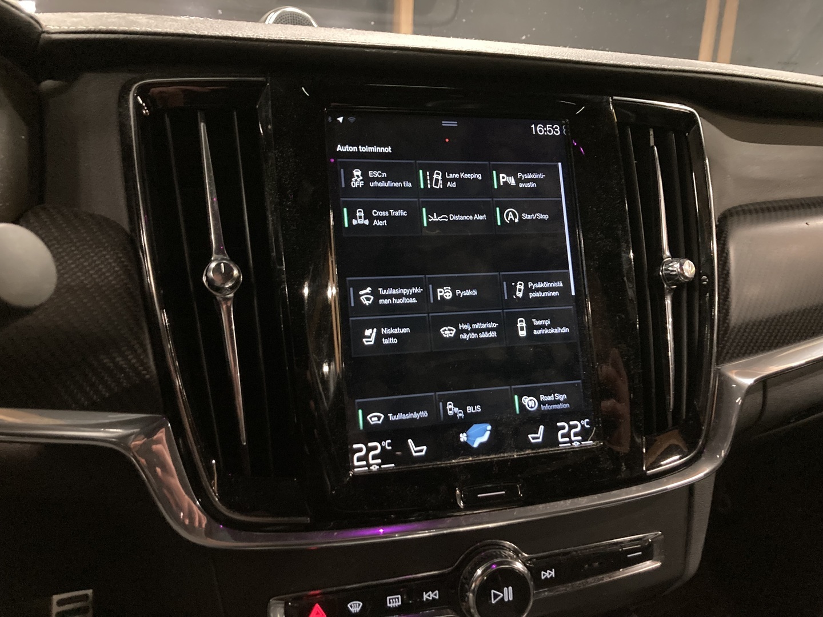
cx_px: 412
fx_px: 666
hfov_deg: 63.4
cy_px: 308
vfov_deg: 49.7
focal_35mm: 28
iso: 800
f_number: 1.8
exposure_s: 1/15
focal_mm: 3.99
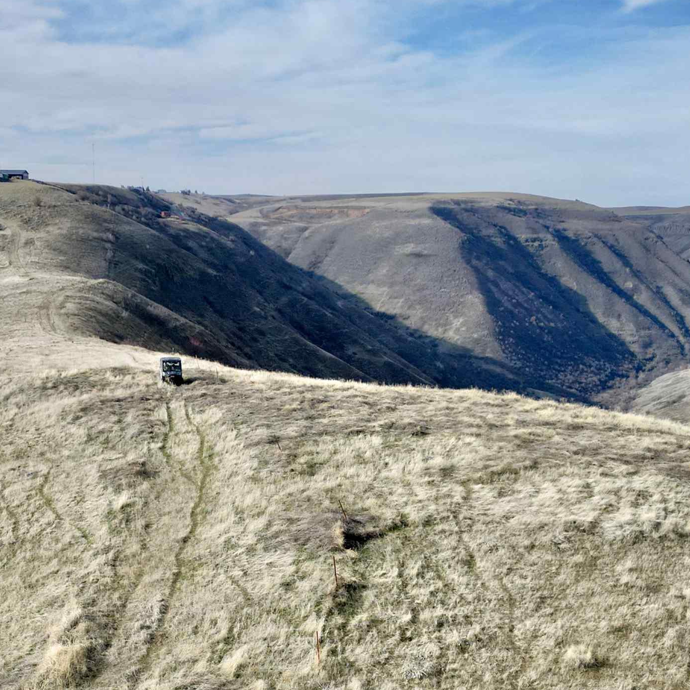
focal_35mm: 47
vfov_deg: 35.1
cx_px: 203
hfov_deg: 35.5
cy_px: 536
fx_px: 1060
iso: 140
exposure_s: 1/4000
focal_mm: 6.72
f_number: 1.7
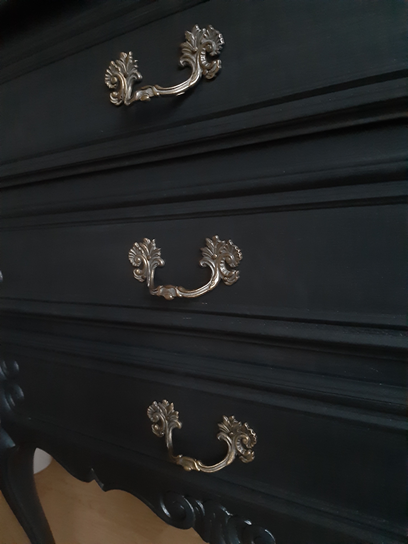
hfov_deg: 51.4
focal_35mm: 27
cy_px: 272
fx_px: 424
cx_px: 204
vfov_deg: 65.3
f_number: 1.7
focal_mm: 3.93
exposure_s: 1/10
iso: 1250
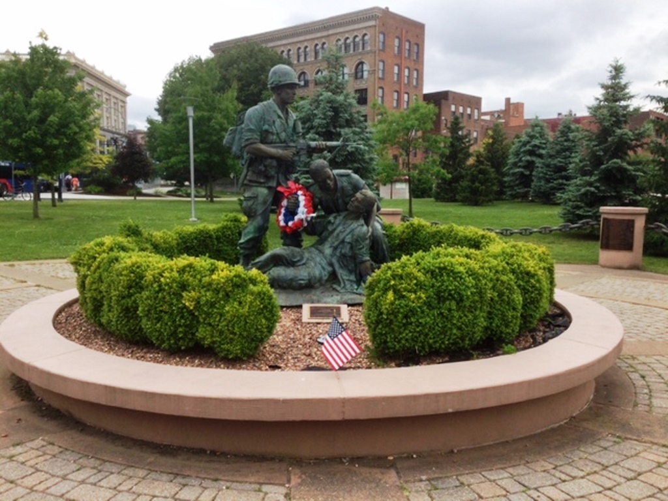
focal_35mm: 31
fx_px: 598
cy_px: 250
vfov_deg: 45.4
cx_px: 334
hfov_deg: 58.4
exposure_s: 1/791
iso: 25
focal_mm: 3.3
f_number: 2.4
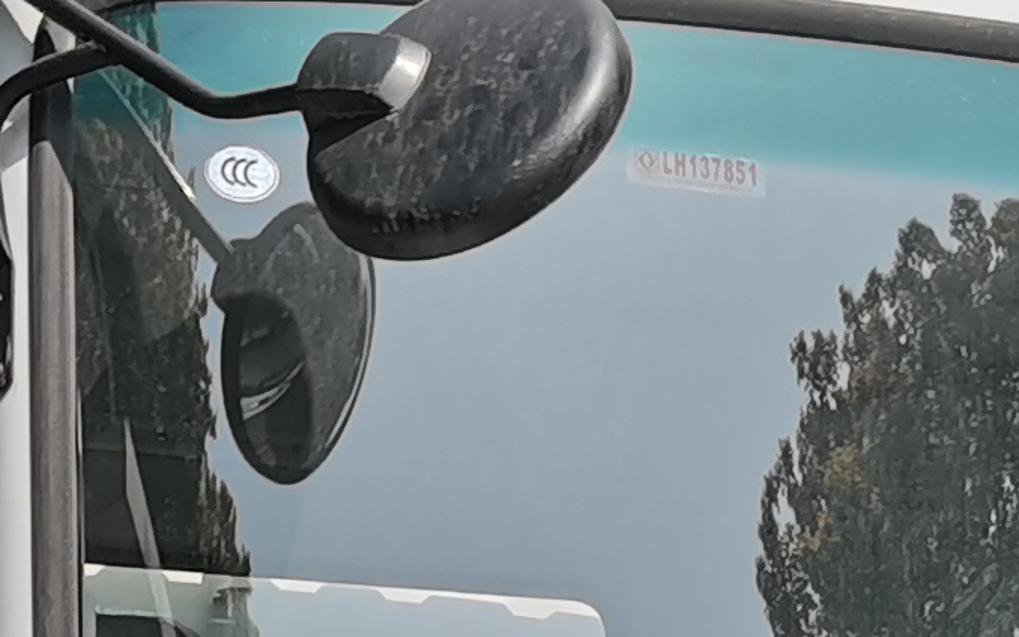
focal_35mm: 154
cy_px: 1266
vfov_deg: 8.1
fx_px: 4277
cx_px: 210
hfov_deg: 13.5
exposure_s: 1/3448
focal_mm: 5.58
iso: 50
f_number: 1.8
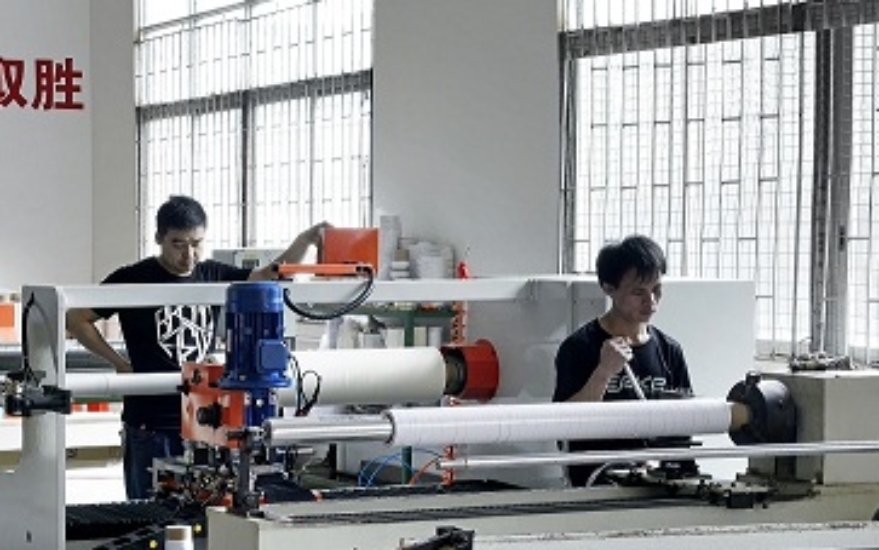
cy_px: 321
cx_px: 262
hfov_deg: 22.9
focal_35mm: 90
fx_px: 2156
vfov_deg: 14.5
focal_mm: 58
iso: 160
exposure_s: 1
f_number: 22
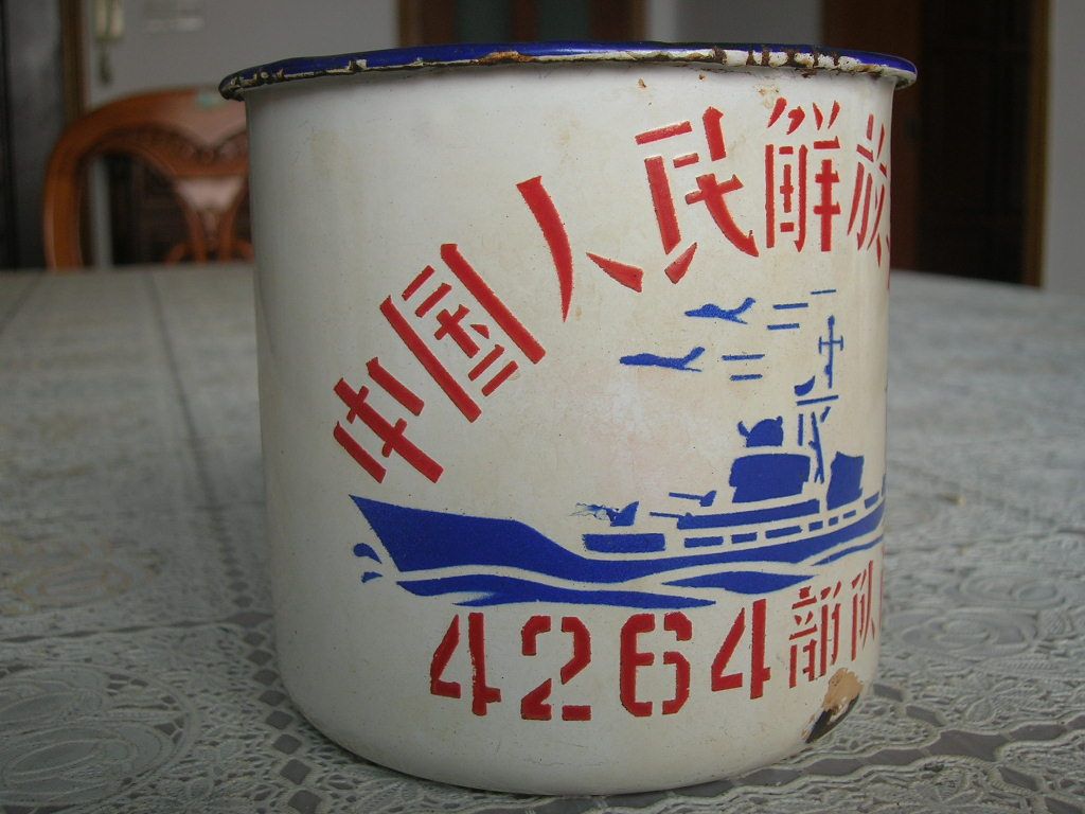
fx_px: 1316
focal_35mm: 42
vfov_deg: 34.3
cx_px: 542
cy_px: 407
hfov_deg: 44.8
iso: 50
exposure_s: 1/20.8
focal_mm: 7
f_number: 3.1
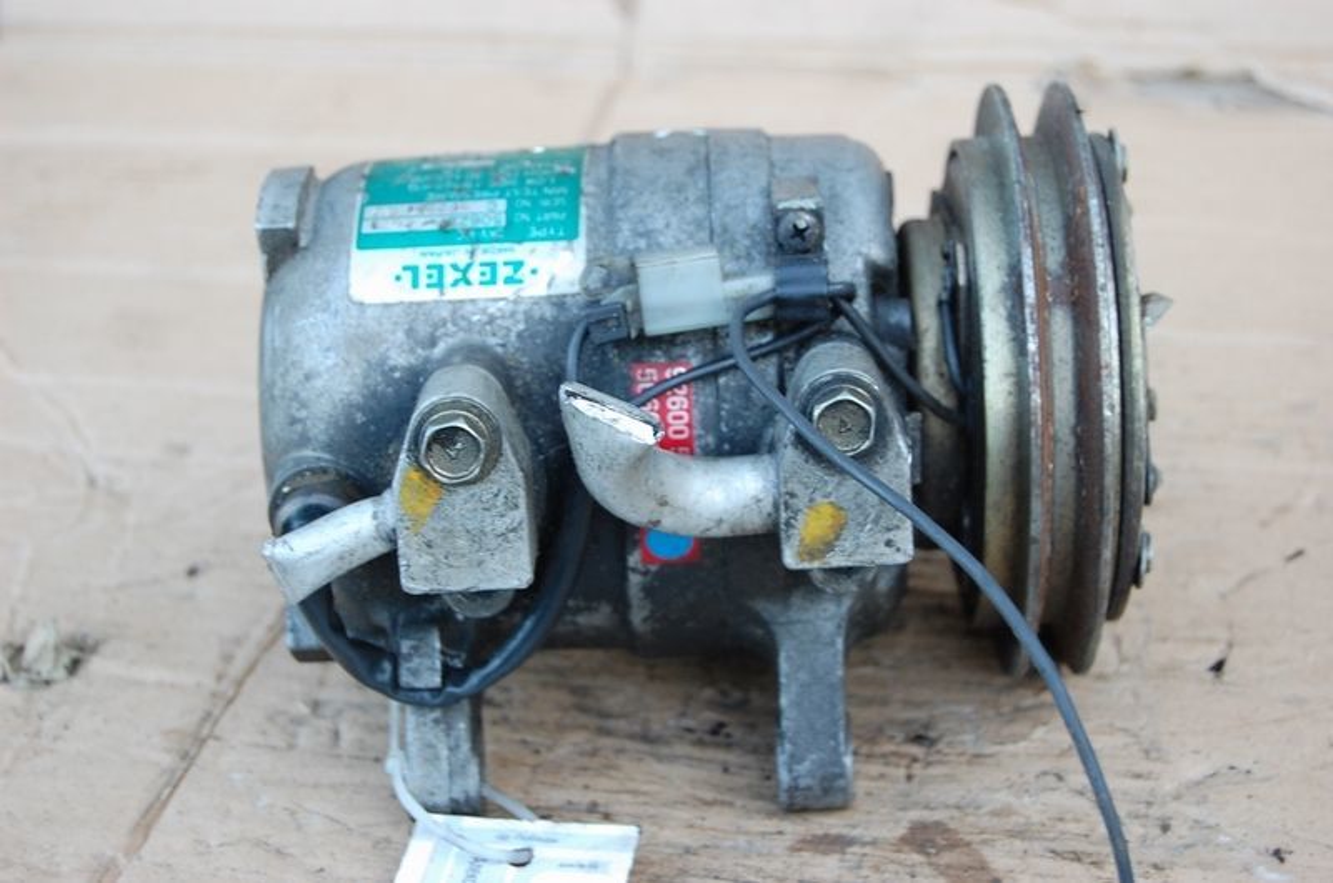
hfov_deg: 28.1
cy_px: 442
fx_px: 2661
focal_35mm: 72
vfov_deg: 18.8
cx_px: 666
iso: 400
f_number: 5.6
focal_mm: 48
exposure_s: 1/40
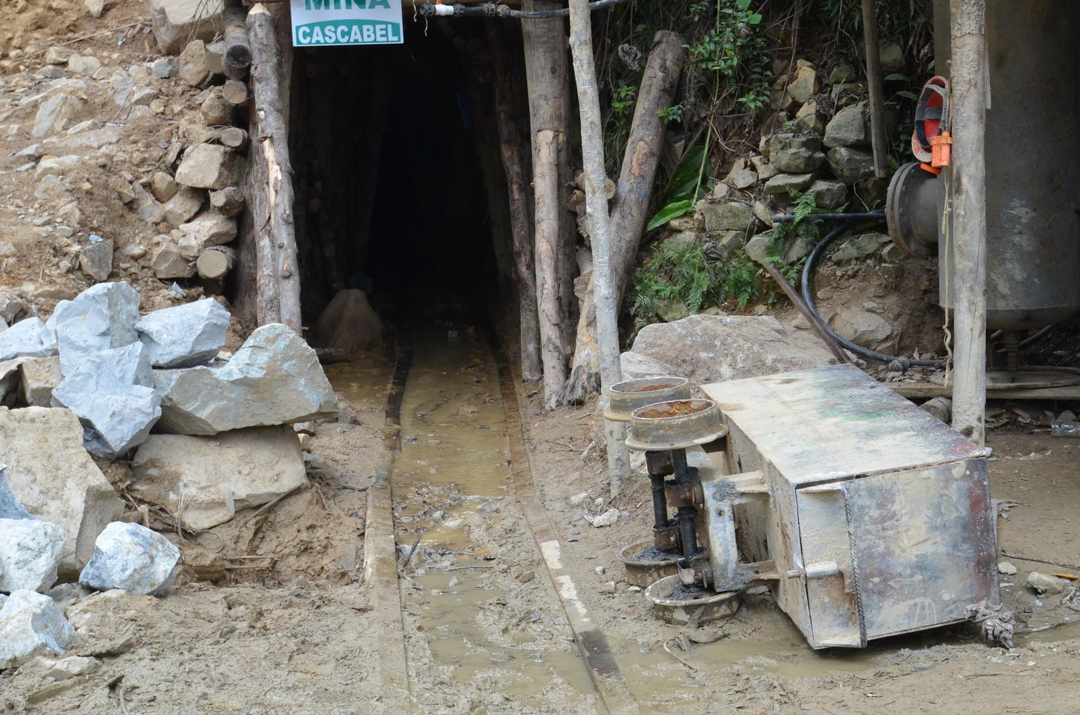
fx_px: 1677
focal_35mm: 56
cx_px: 816
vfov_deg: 24.0
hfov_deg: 34.9
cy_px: 262
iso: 400
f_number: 5.6
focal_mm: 24
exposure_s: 1/125
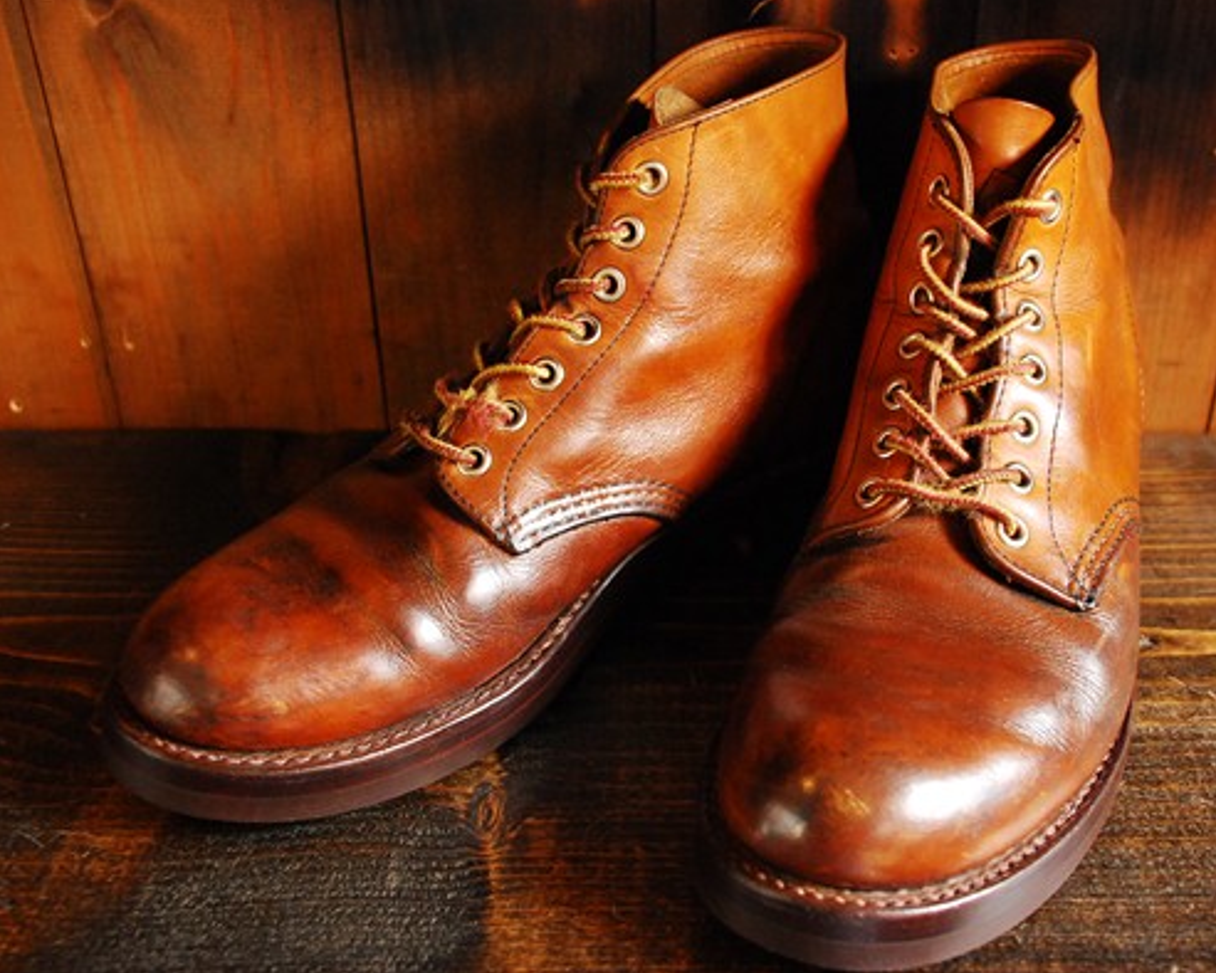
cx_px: 690
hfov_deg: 44.7
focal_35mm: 41
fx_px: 1476
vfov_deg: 36.5
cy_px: 484
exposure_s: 1/25
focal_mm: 24
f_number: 4
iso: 1000
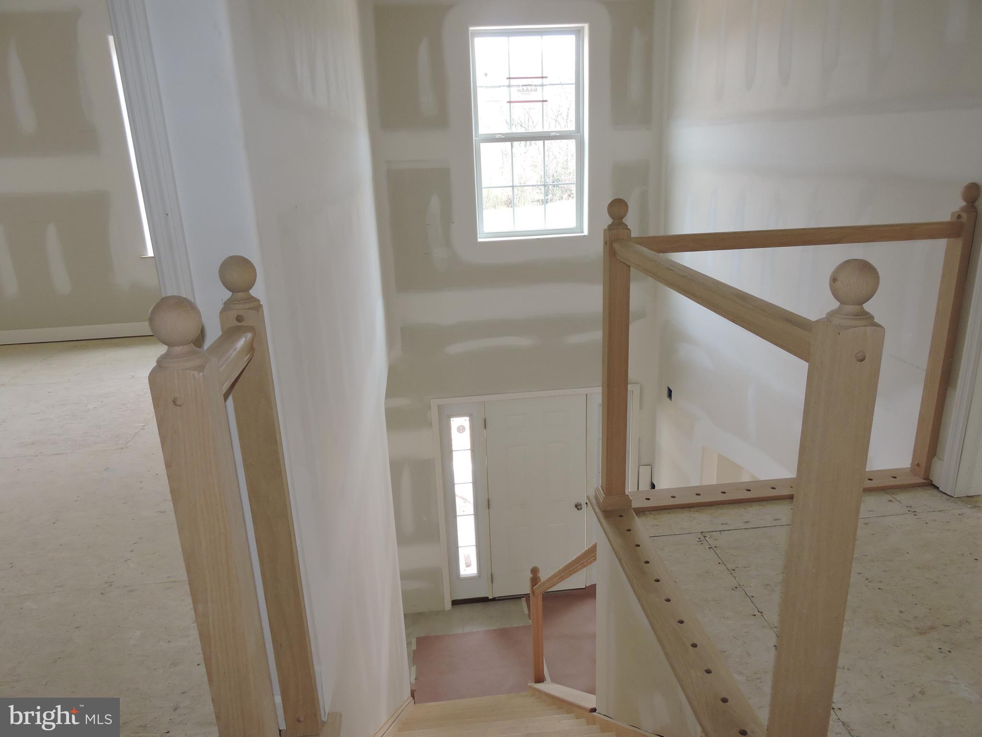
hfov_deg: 71.6
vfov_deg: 56.8
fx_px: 681
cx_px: 491
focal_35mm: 24
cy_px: 368
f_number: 3.3
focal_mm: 4.3
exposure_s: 1/60
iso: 180
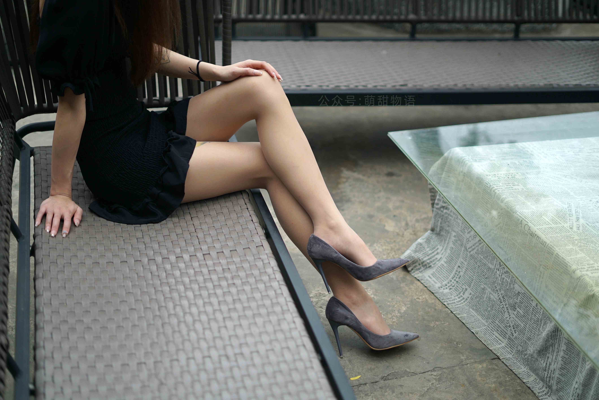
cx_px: 300
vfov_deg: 27.0
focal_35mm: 50
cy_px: 200
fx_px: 832
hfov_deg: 39.6
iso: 200
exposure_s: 1/2000
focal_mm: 50
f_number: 1.8
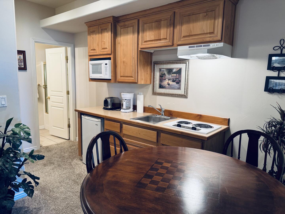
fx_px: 198
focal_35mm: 24
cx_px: 142
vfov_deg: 56.8
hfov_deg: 71.6
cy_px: 107
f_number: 1.78
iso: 160
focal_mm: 6.76
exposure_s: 1/60
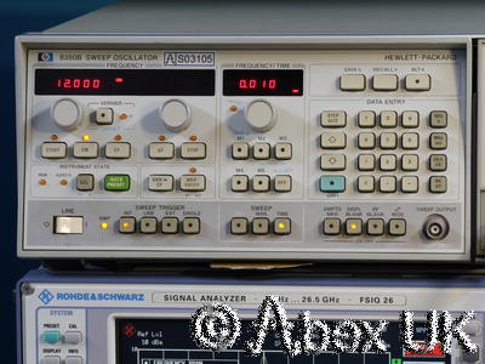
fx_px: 2466
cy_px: 182
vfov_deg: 8.4
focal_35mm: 176
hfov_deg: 11.2
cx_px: 242
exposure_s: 1/2.5
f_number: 13
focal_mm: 88
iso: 400
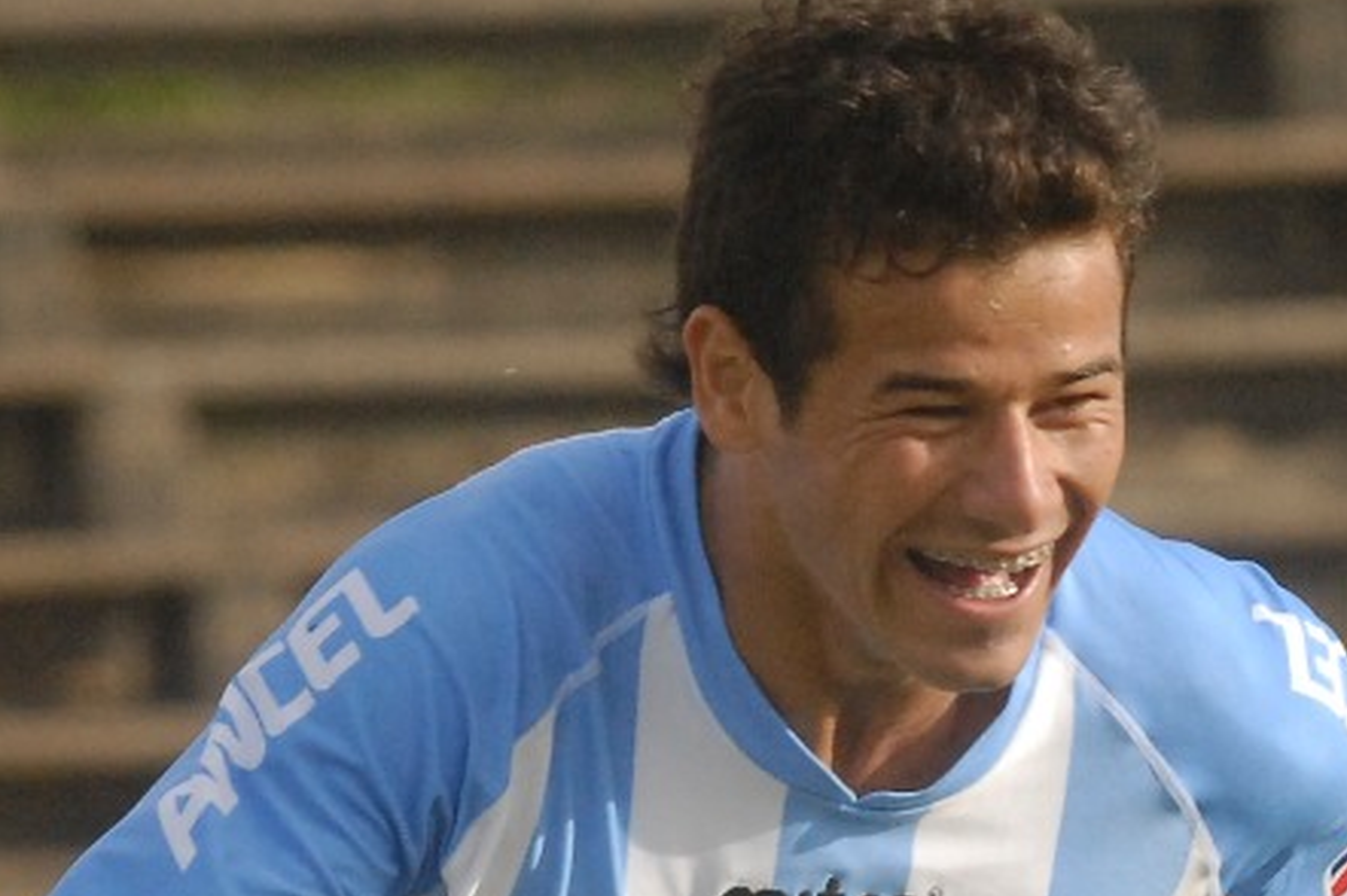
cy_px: 754
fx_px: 30471
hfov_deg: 2.5
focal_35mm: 815
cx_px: 774
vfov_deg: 1.7
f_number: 9
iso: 800
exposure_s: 1/800
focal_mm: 300
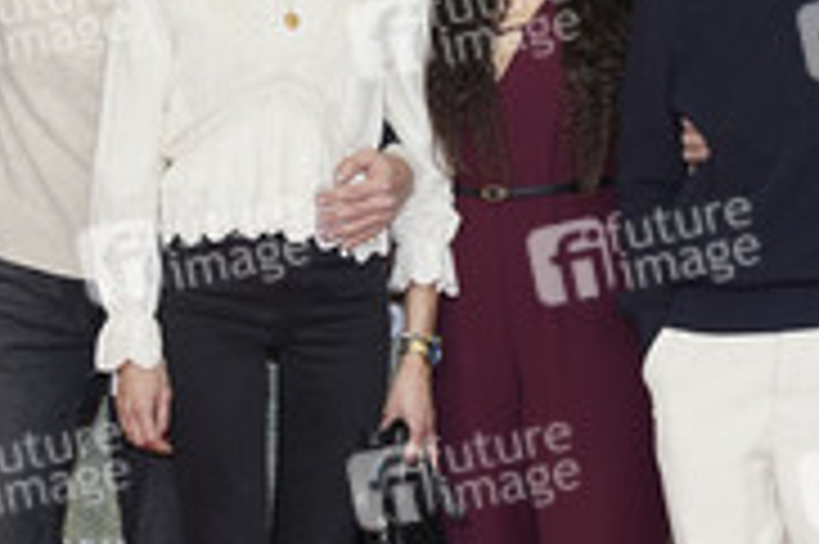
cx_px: 524
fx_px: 2023
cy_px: 139
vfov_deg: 15.3
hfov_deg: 22.8
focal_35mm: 89
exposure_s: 1/250
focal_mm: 36
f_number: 5.6
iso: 1000
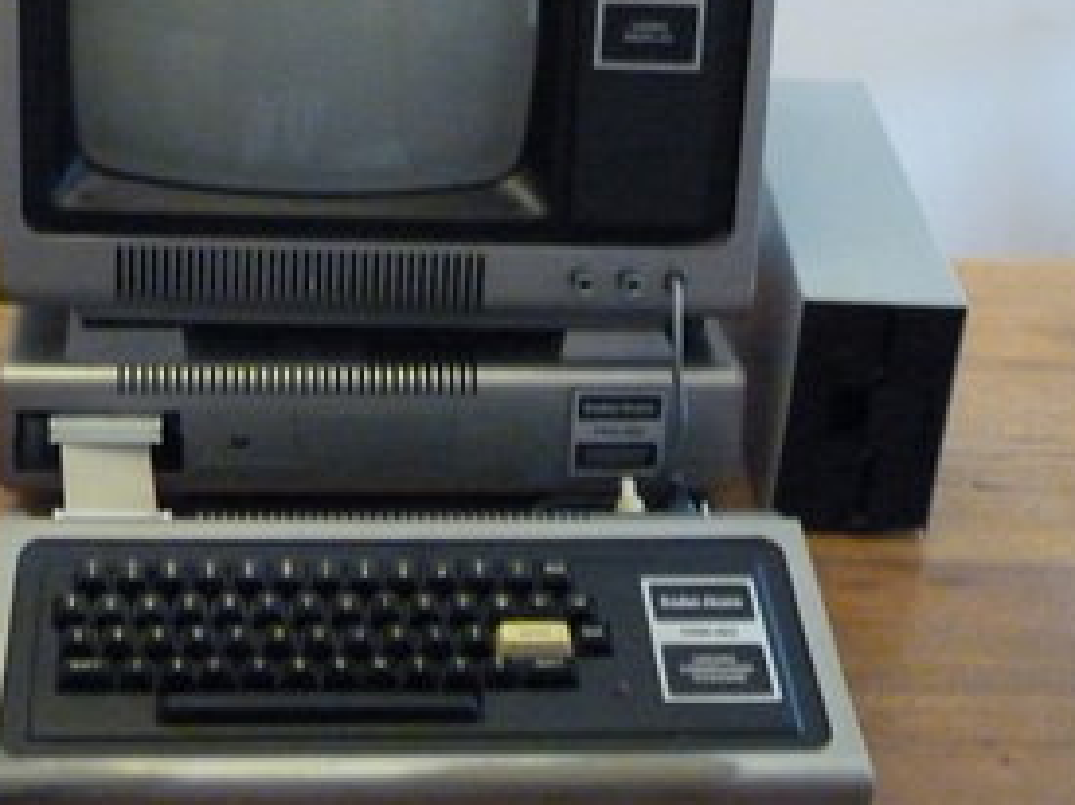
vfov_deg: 21.8
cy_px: 250
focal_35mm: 67
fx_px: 2080
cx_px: 414
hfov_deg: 28.9
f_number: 3.2
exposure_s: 1/15
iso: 1600
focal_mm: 8.2
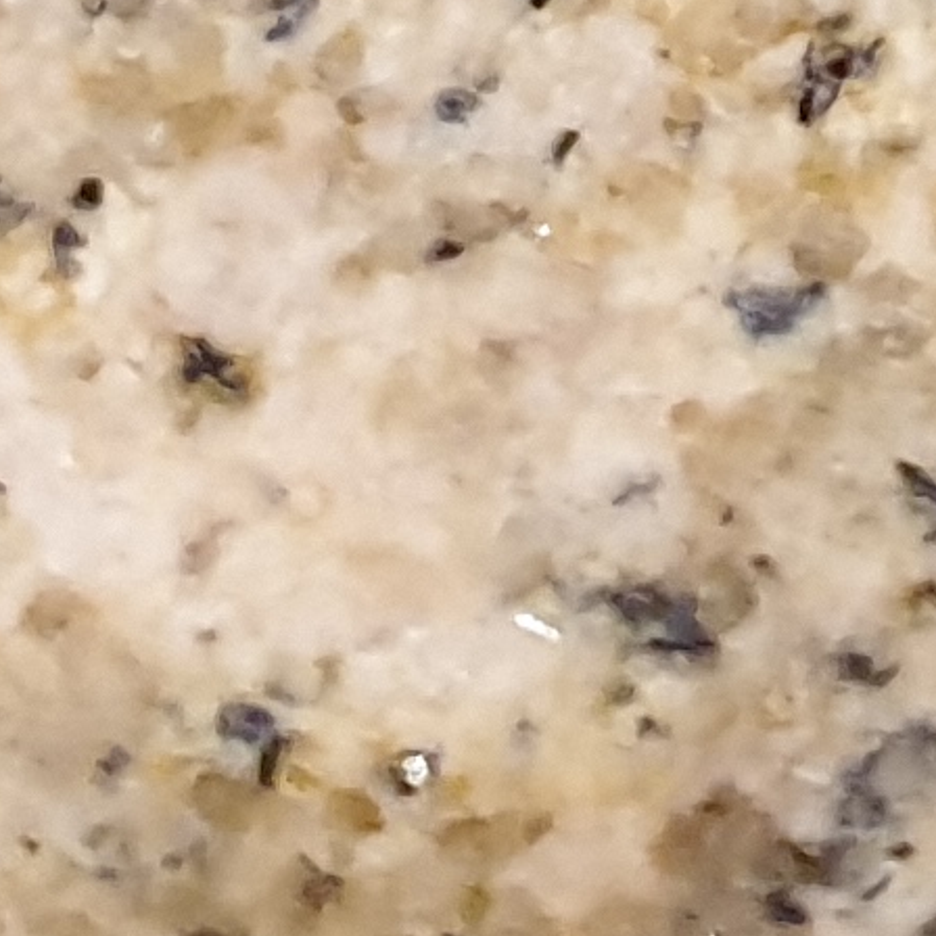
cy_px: -1836
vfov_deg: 7.5
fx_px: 6332
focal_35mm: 207
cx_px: 1682
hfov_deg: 8.2
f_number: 1.5
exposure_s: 1/33
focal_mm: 4.3
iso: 320
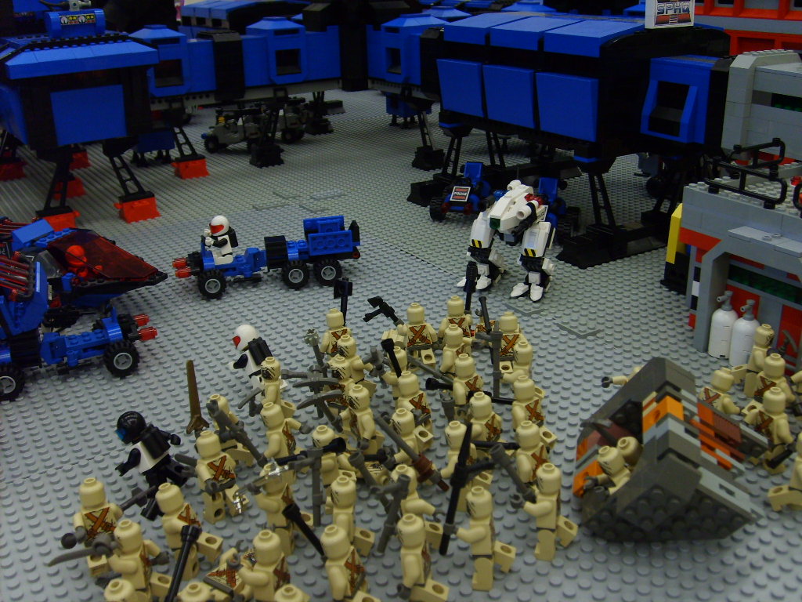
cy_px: 301
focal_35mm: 35
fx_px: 811
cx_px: 401
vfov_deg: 40.7
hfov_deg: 52.6
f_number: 2.8
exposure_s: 1/30
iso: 100
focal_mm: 5.8
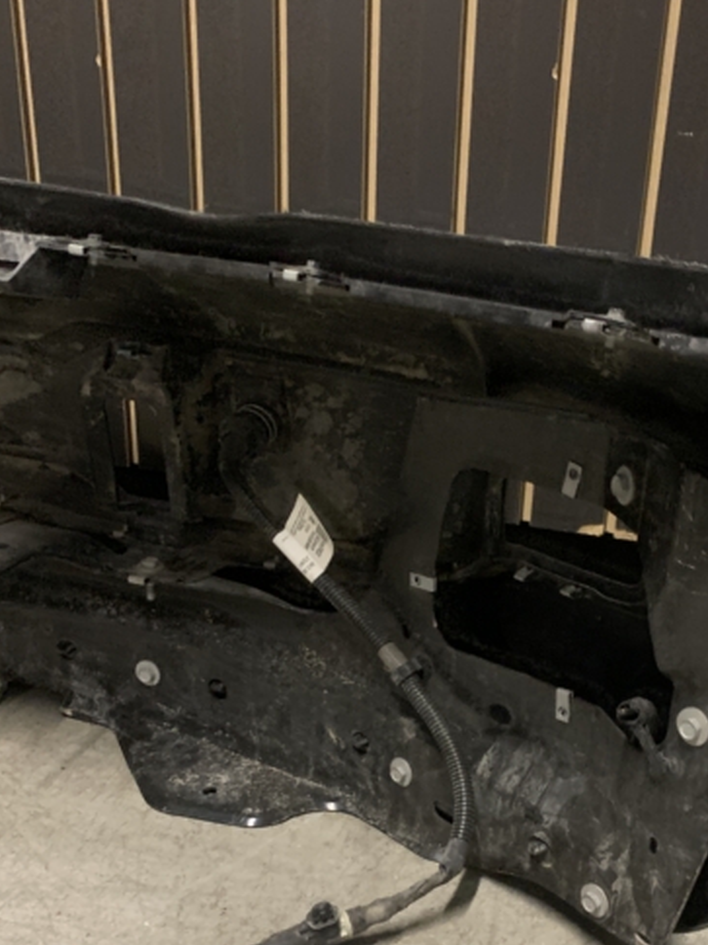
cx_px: 482
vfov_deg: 43.0
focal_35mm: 43
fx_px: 1173
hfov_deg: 33.3
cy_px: 654
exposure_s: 1/30
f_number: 1.8
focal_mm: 4.25
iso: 640
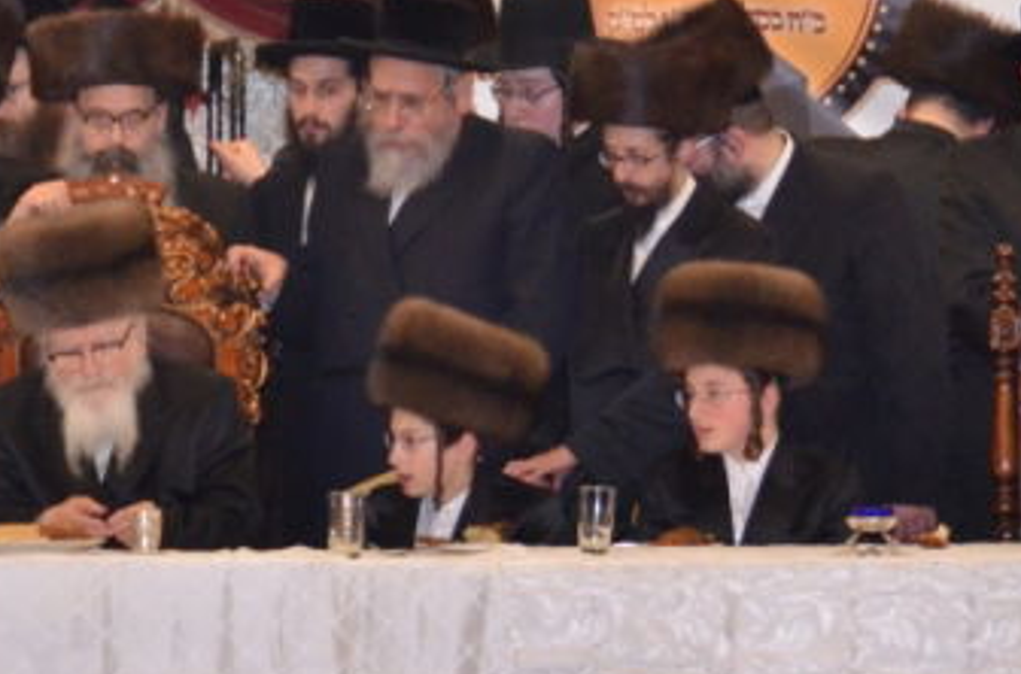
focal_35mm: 320
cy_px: 458
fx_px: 9050
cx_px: 161
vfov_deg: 4.3
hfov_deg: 6.4
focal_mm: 70
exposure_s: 1/125
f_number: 5
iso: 800
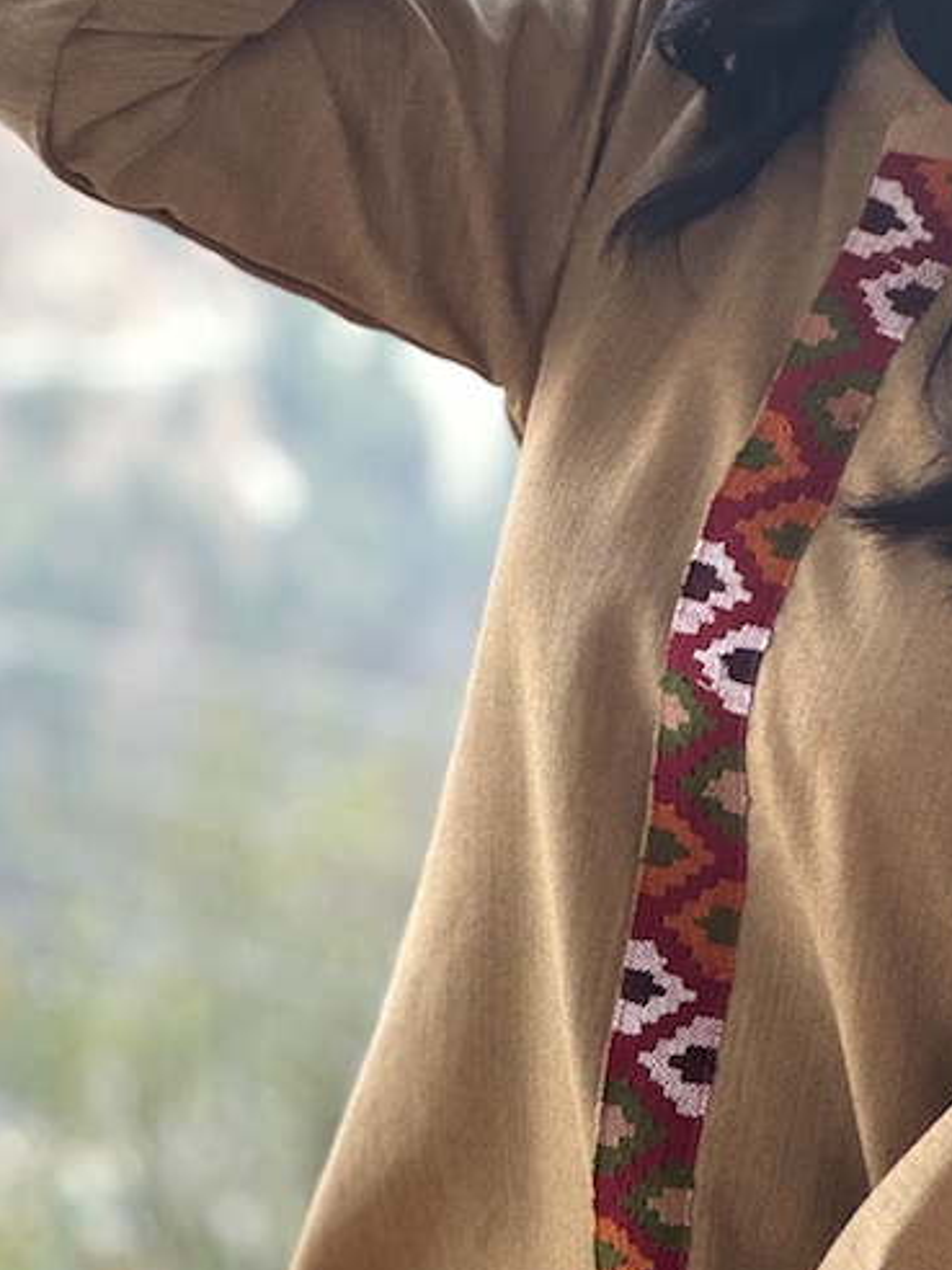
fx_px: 5720
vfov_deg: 12.7
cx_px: 626
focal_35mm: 156
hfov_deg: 9.5
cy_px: 529
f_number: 2.8
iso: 160
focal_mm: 9
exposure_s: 1/99
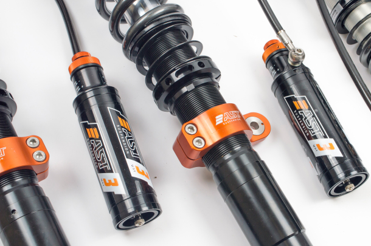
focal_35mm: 63
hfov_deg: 31.7
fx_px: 648
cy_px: 126
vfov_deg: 21.5
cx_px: 238
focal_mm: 32
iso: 100
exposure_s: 1/15
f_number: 9
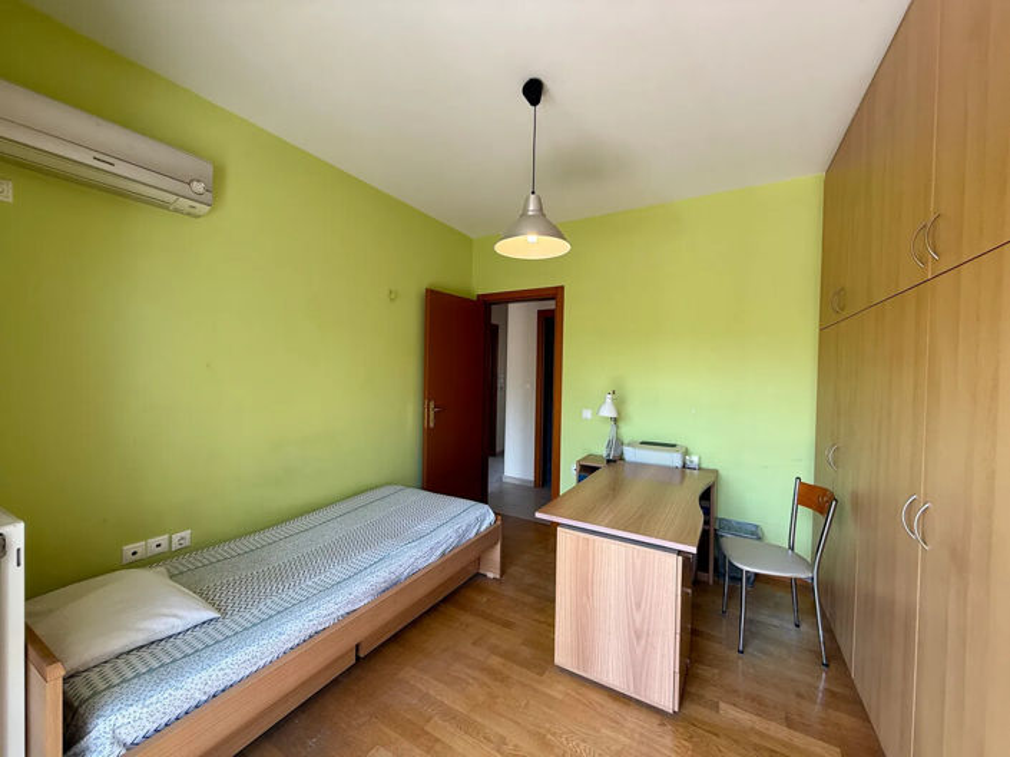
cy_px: 378
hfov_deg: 102.1
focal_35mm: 14
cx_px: 505
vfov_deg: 85.6
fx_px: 408
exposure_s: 1/107
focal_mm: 2.22
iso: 64
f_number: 2.2
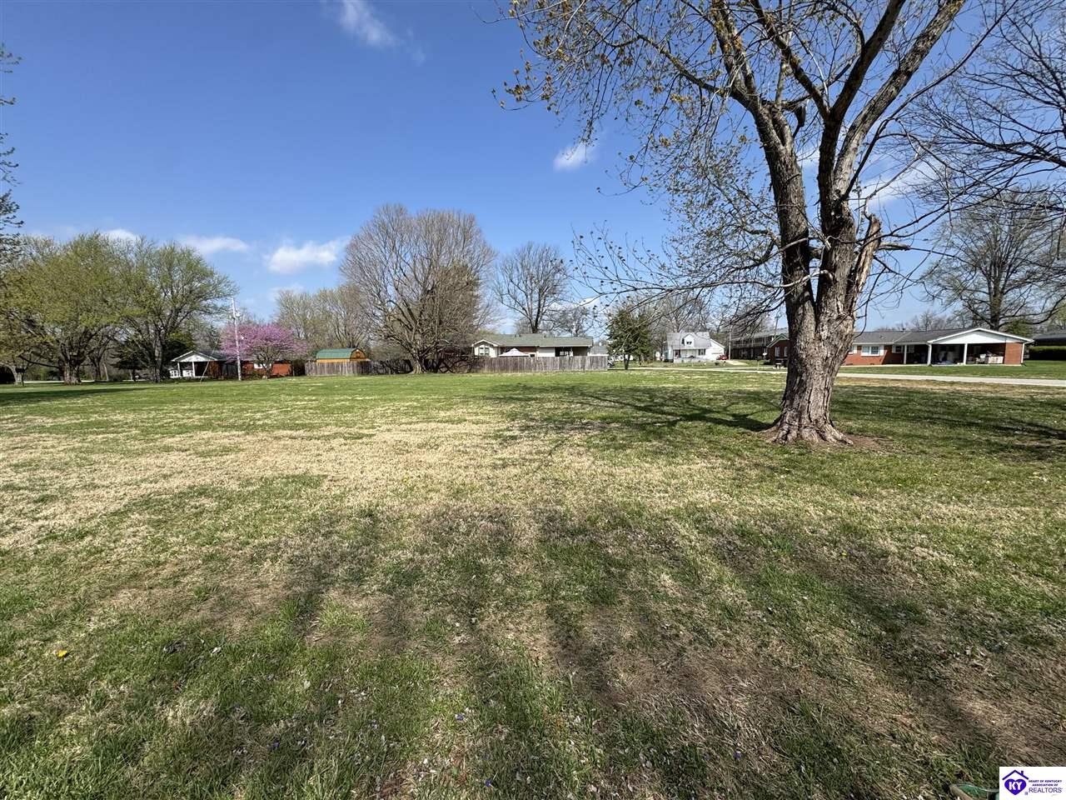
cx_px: 533
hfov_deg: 102.1
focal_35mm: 14
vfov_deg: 85.7
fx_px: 431
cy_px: 400
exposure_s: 1/2028
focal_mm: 2.22
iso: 50
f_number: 2.2
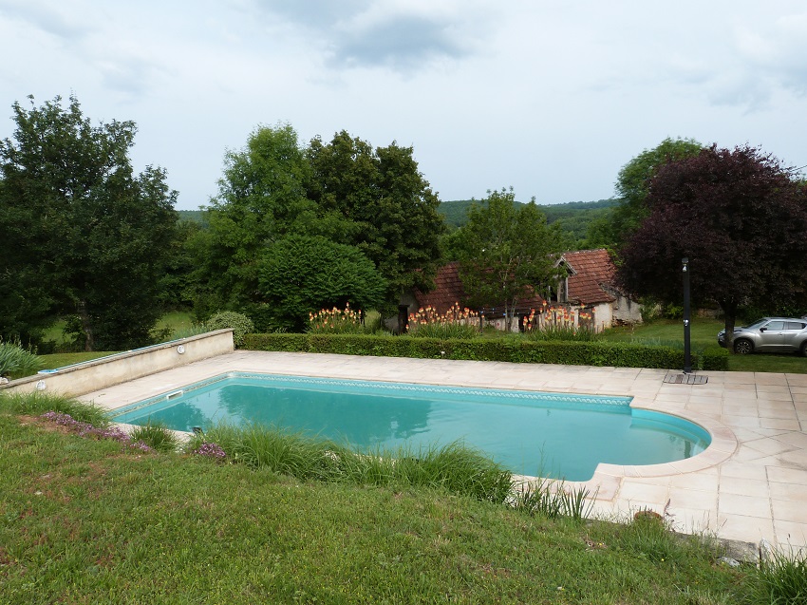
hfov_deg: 63.5
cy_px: 302
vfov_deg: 49.7
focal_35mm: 28
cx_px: 404
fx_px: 653
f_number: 5.6
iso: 100
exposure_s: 1/200
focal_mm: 4.8
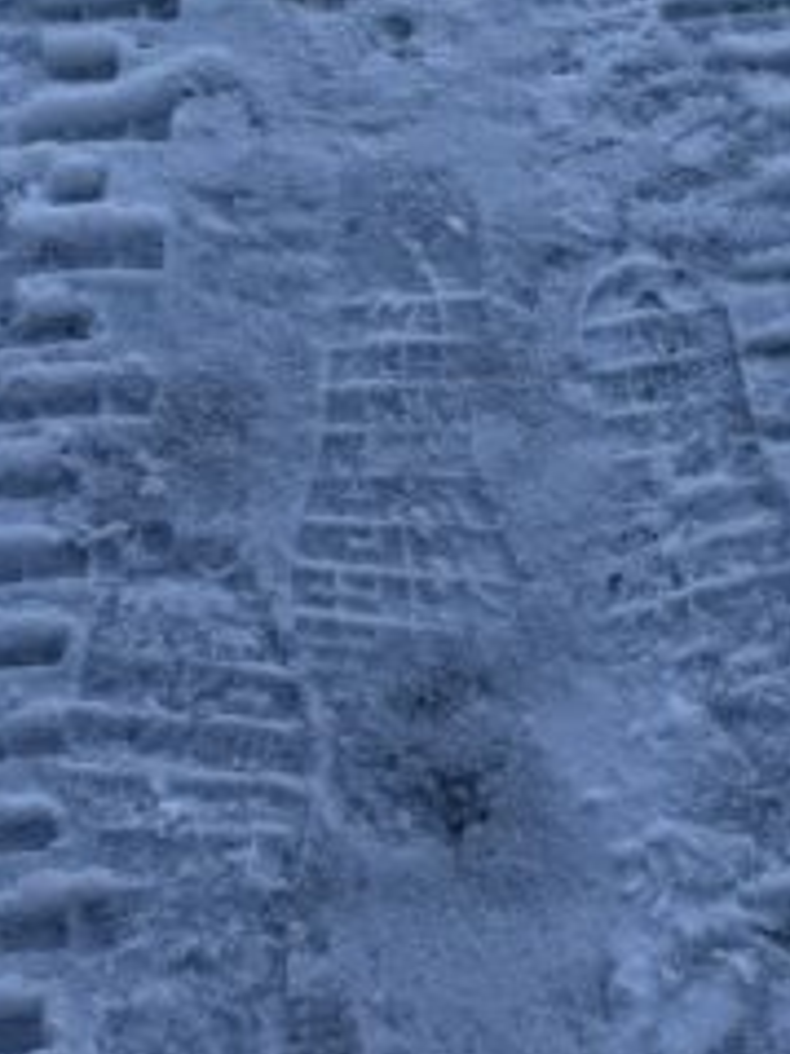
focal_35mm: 103
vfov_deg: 17.2
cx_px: 658
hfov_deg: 14.3
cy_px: -534
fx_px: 3137
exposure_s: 1/1949
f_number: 1.78
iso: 80
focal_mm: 6.76
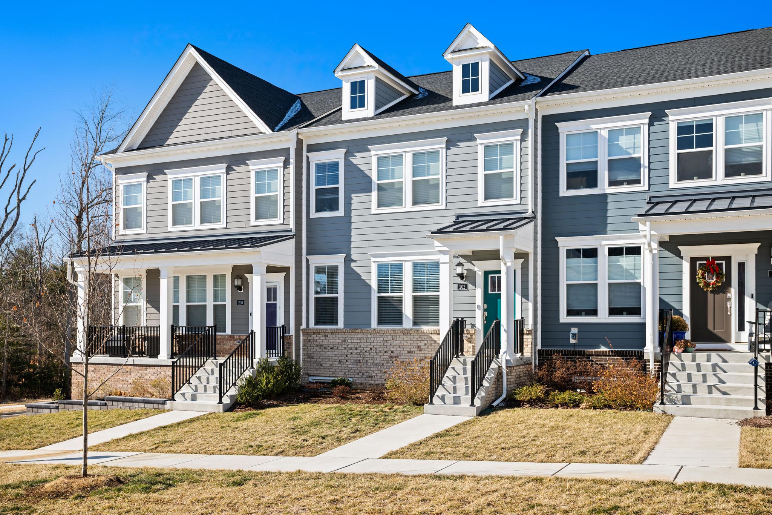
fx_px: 772
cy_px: 258
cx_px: 386
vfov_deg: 36.9
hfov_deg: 53.1
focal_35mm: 36
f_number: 5.6
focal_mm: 36
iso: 100
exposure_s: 1/60
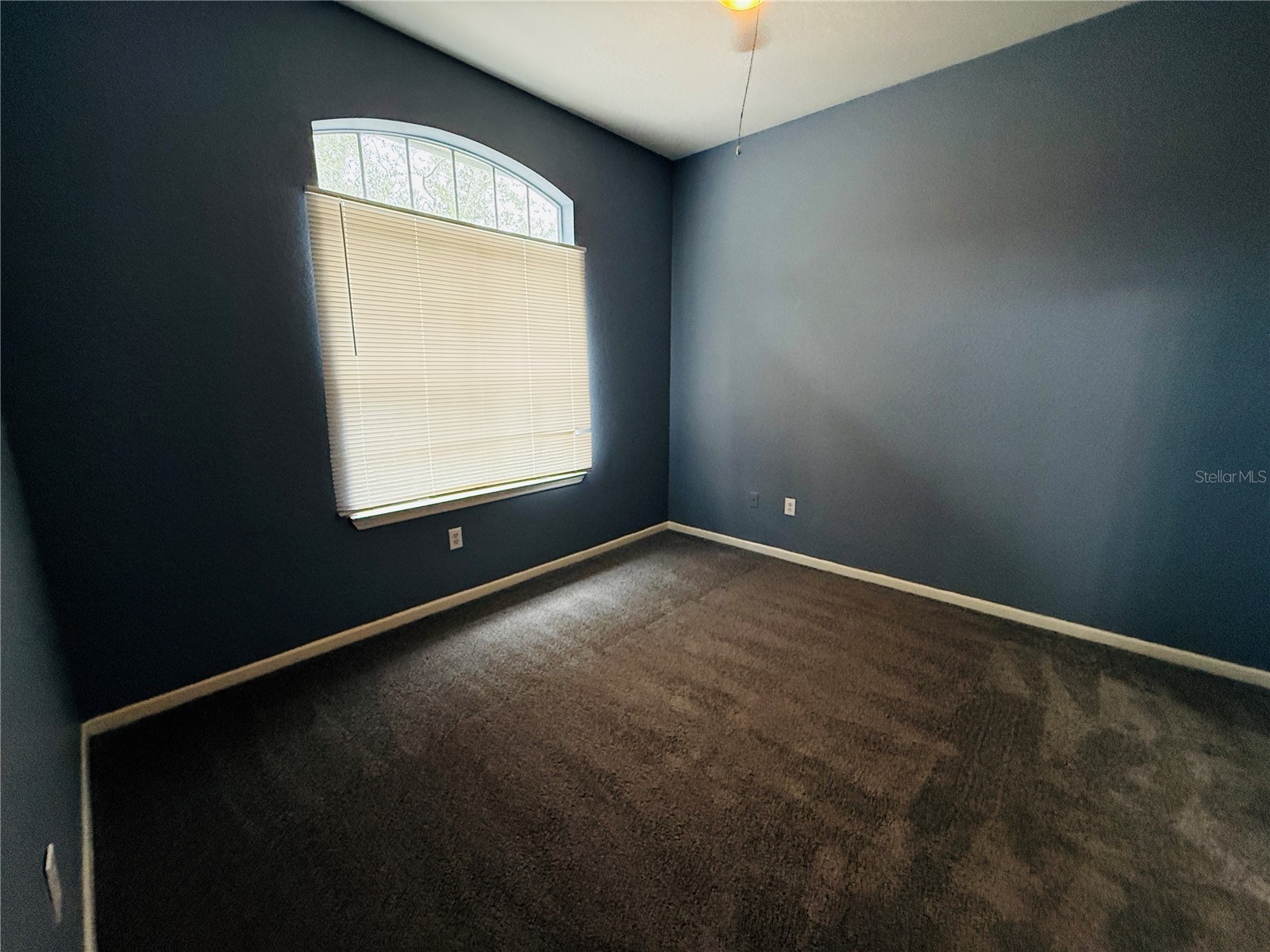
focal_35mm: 14
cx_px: 635
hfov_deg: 102.1
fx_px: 514
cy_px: 476
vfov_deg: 85.7
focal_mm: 2.22
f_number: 2.2
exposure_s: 1/120
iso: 320
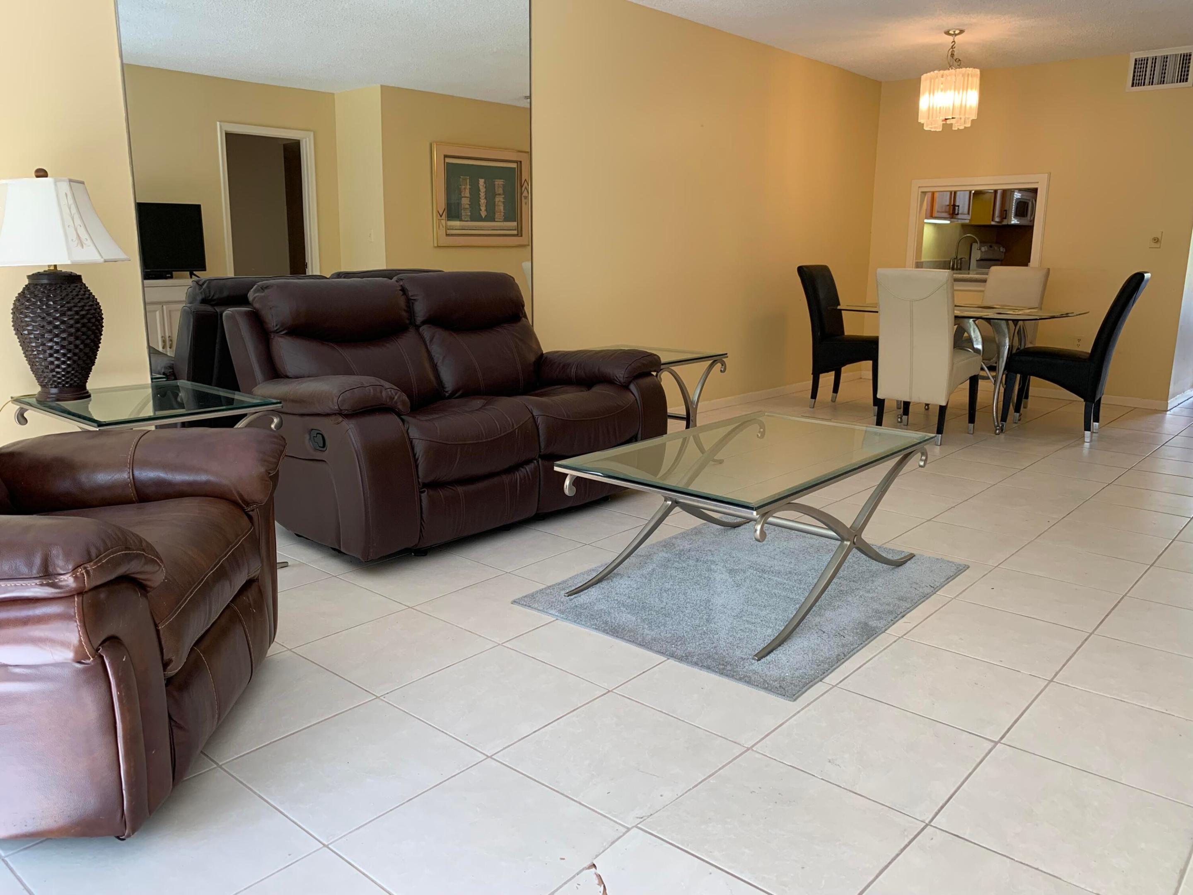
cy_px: 448
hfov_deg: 67.3
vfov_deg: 53.1
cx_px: 596
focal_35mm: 26
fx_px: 896
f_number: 1.8
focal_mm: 4.25
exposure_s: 1/121
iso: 64
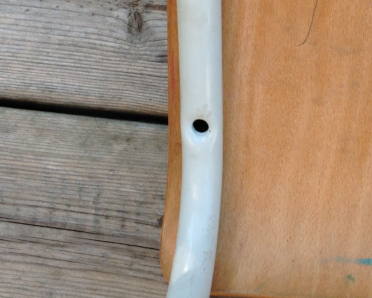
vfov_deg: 20.0
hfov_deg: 25.0
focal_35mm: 75
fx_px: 826
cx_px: 293
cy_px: 29
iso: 50
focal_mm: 4.28
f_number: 2.4
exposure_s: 1/216
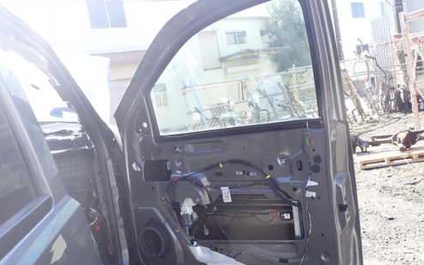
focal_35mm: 32
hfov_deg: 59.6
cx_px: 217
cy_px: 132
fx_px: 370
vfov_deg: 39.5
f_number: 2.8
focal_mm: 4.5
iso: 100
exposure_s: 1/200
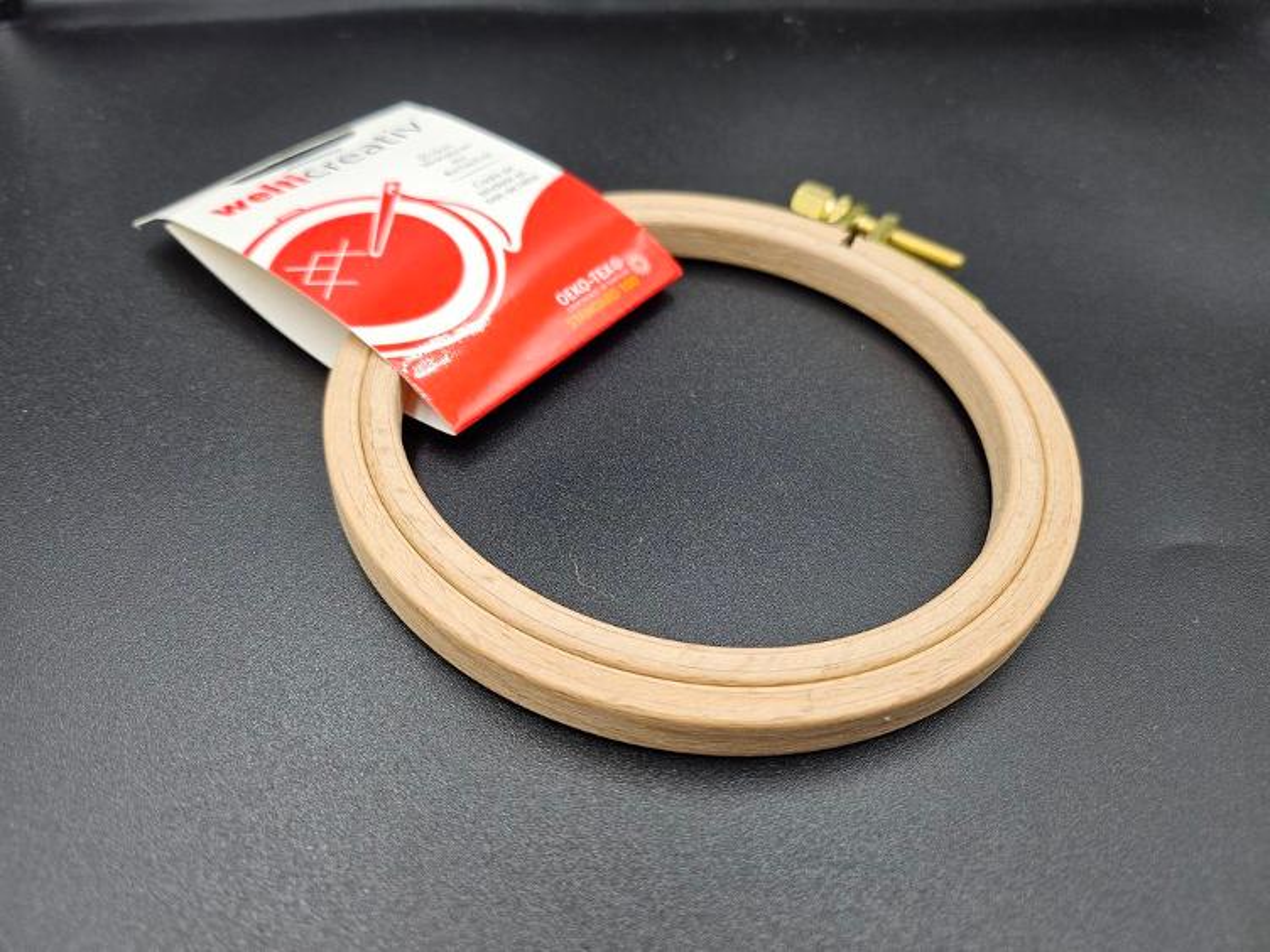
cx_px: 635
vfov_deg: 56.8
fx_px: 881
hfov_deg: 71.6
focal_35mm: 24
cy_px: 476
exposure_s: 1/253
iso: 50
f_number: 1.8
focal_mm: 5
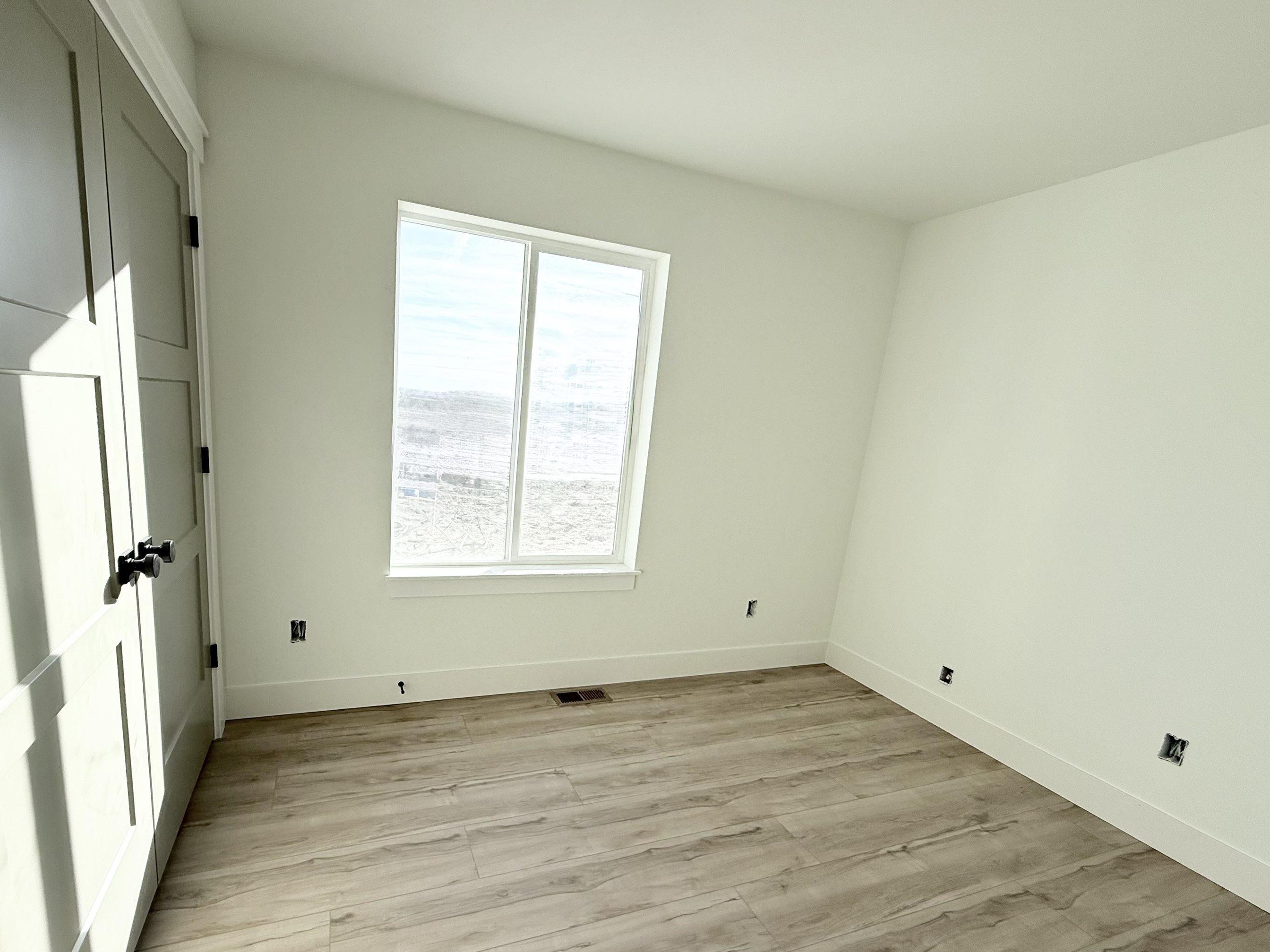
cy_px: 534
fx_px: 587
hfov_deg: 94.0
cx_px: 558
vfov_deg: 77.8
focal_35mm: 16
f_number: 2.2
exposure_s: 1/1068
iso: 64
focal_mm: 2.22
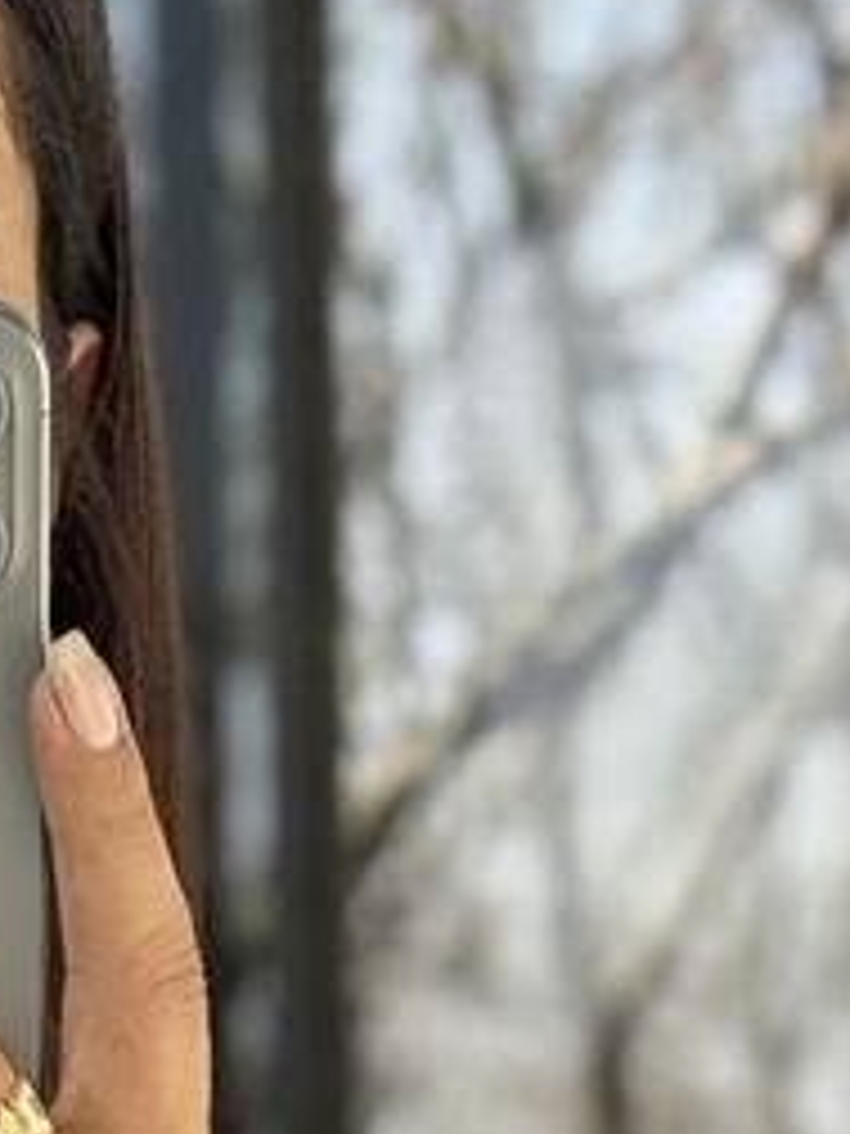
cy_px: 2360
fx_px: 8316
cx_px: -337
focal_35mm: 254
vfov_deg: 7.5
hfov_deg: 5.8
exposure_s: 1/544
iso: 64
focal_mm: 6.76
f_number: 1.78
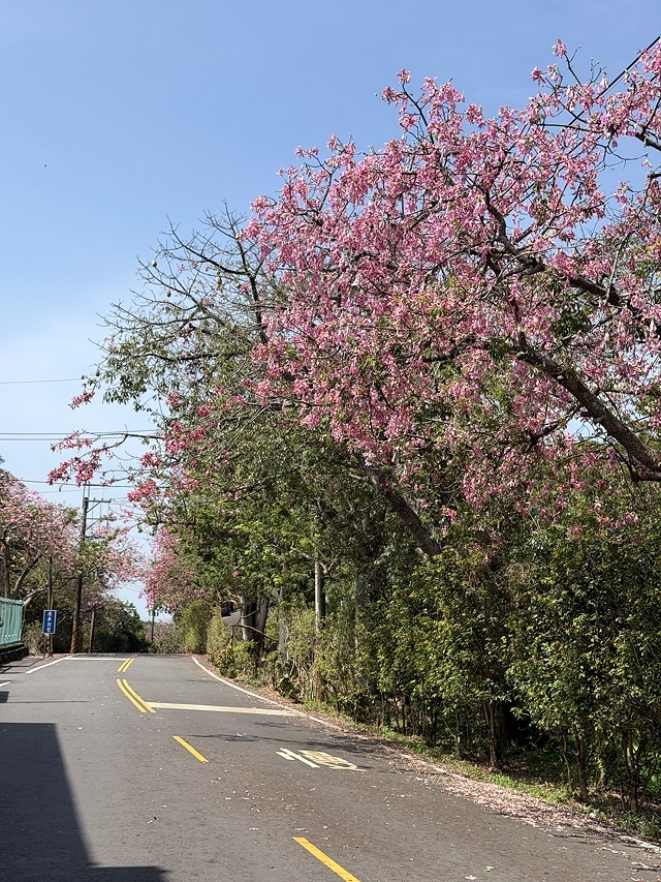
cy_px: 441
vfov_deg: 39.7
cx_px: 330
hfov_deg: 30.3
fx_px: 1222
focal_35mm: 48
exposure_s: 1/2577
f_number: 1.78
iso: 80
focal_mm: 6.76
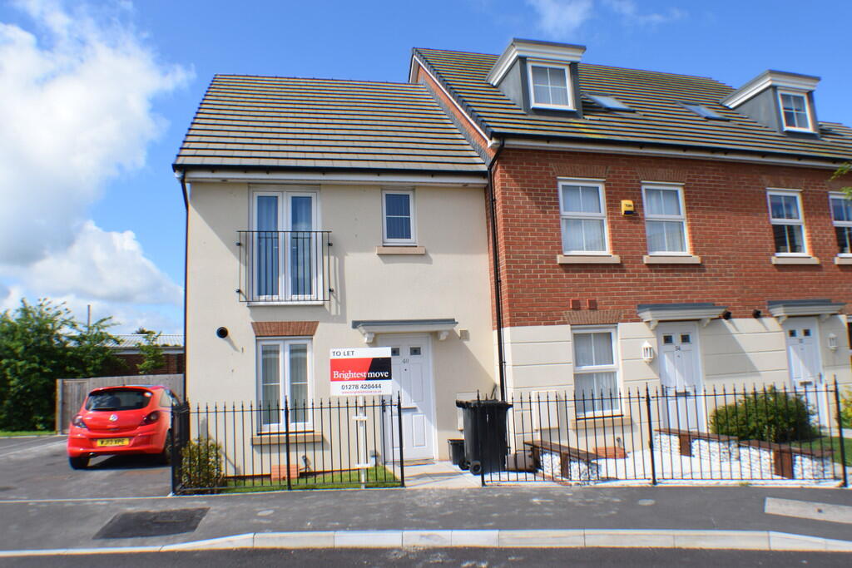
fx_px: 781
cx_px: 426
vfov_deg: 40.0
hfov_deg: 57.2
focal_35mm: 33
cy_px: 284
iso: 200
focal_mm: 22
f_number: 10
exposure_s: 1/400
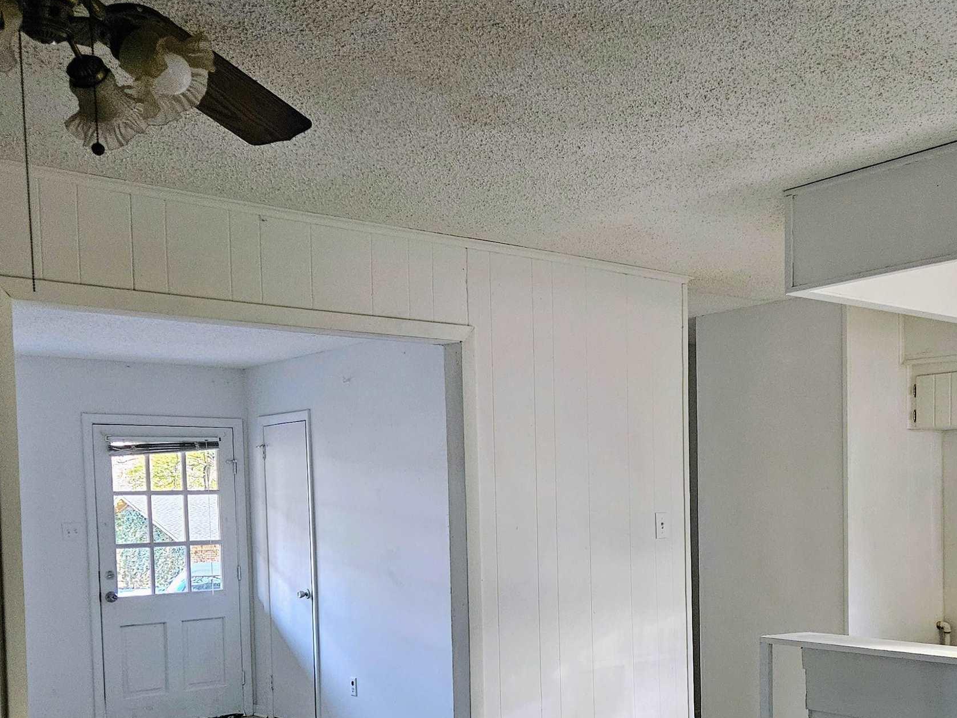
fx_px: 1161
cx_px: 633
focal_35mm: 42
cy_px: 551
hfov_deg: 44.2
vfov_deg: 33.6
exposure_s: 1/120
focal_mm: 5.4
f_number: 1.8
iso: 800
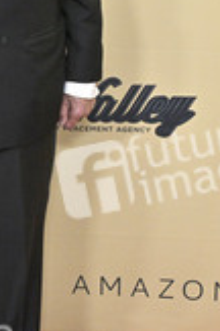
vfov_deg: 23.4
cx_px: -24
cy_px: 69
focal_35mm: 86
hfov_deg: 15.4
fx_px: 792
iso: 2000
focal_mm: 35
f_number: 6.3
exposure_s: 1/320
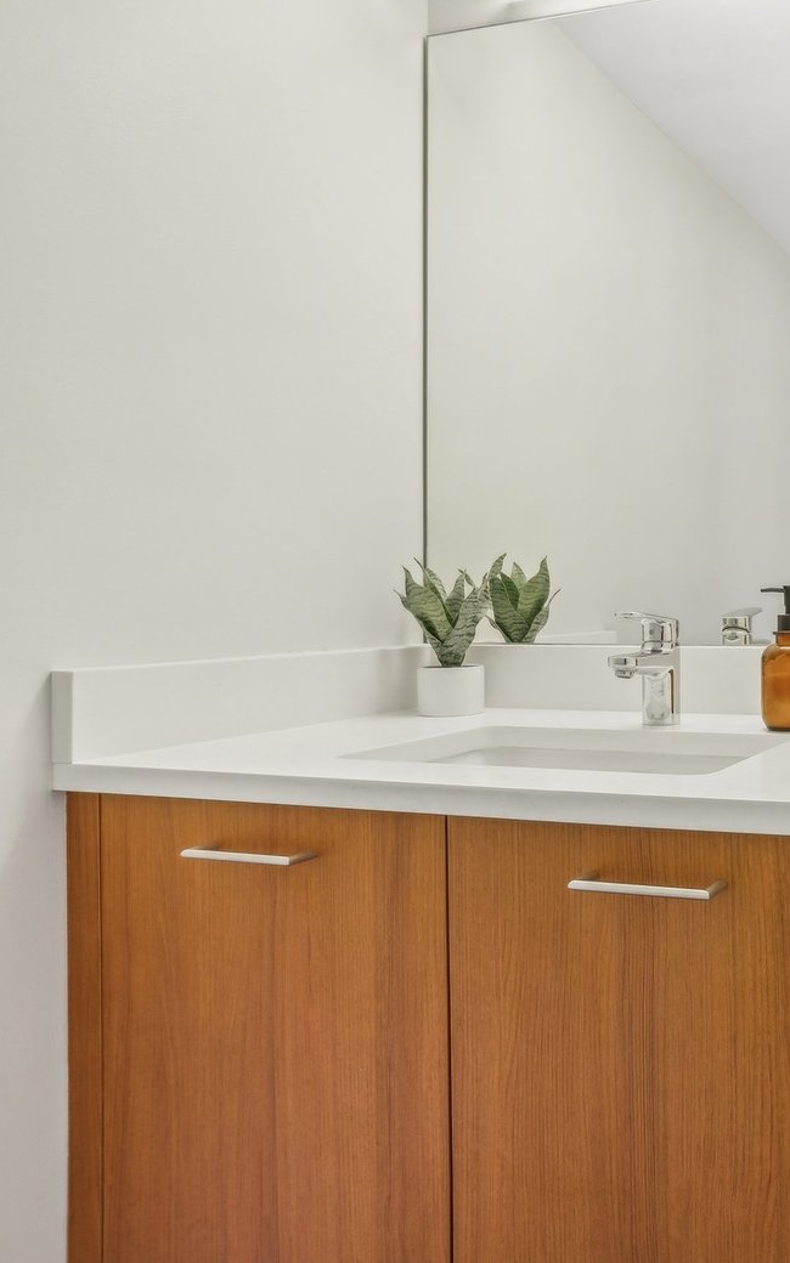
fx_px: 930
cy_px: 646
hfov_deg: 37.2
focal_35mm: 27
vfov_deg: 68.4
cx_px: 905
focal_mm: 17
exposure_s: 1/5
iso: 400
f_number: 8
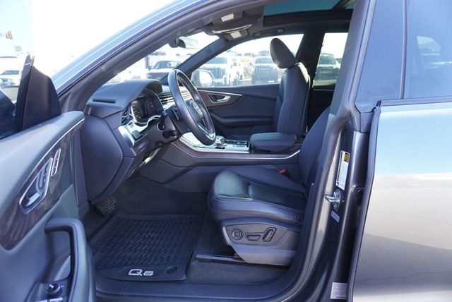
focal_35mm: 24
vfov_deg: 53.2
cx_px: 226
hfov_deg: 73.7
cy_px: 151
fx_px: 302
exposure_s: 1/60
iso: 320
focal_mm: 16
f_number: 4
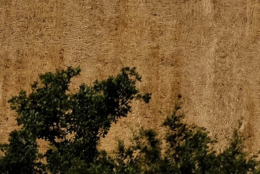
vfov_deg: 1.0
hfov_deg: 1.5
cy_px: -172
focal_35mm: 1372
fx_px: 9908
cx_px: 487
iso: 250
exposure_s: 1/2000
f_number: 6.4
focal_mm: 200
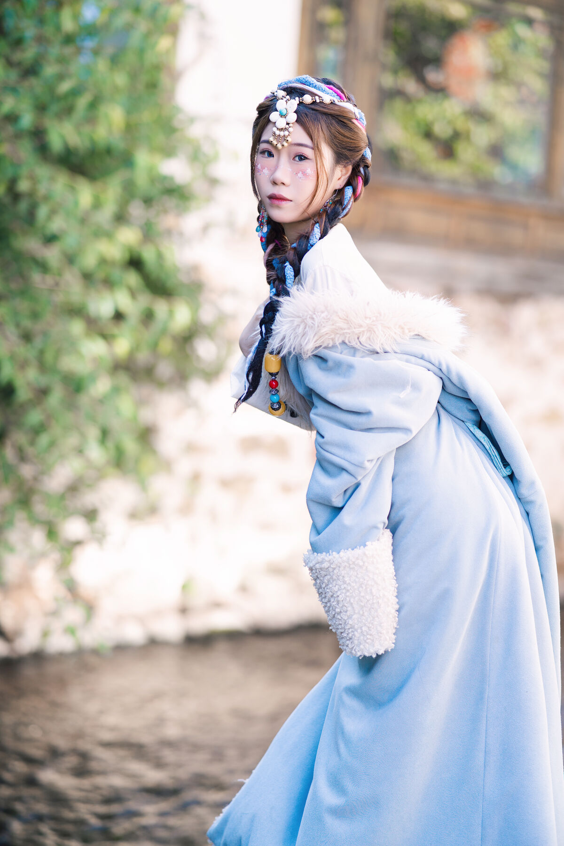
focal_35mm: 85
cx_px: 282
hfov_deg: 16.1
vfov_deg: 23.9
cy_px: 423
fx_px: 1997
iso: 125
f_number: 2
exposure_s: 1/320
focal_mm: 85
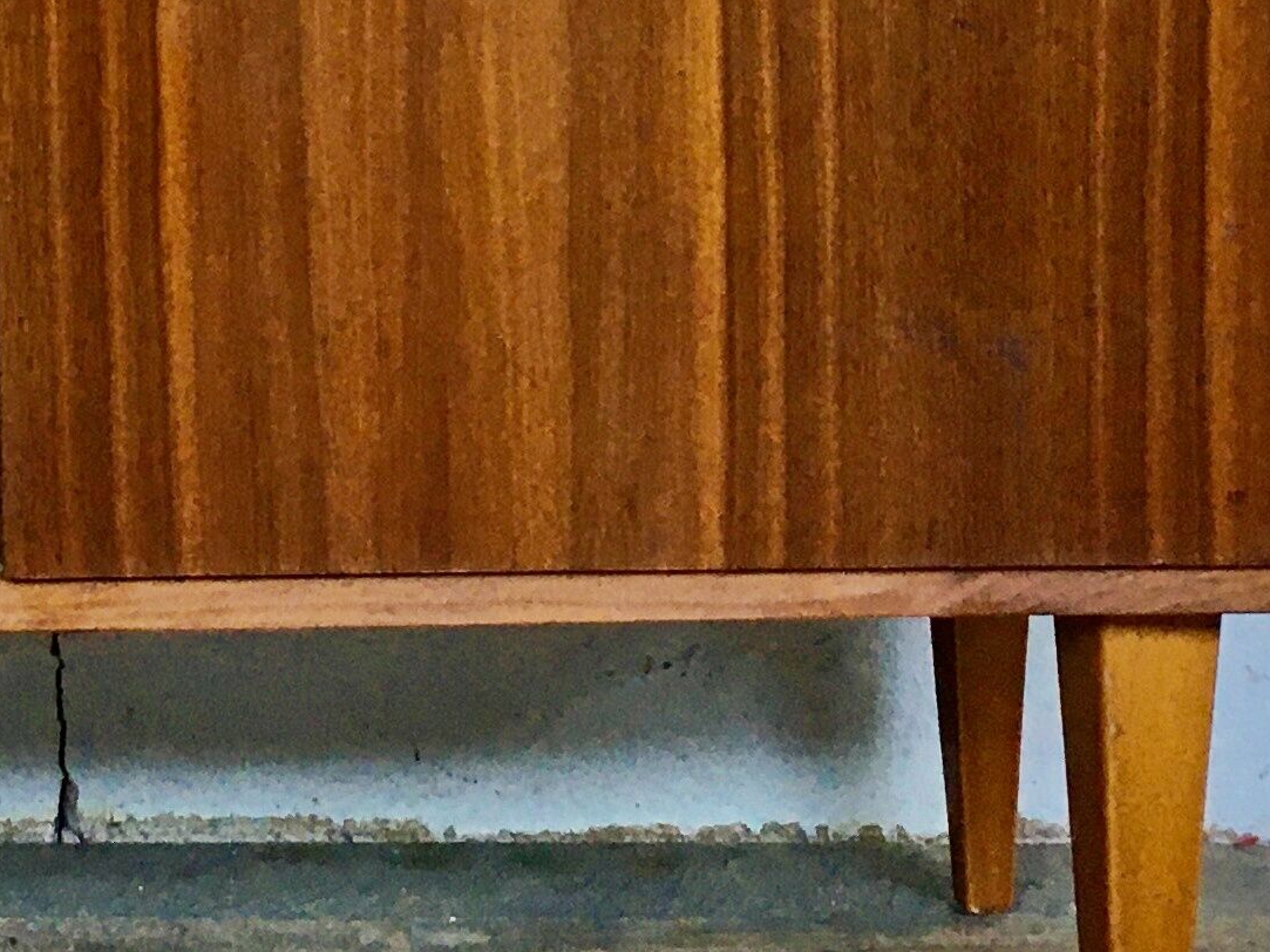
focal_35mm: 108
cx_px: 128
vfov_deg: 13.4
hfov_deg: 17.9
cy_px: -163
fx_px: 3962
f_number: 2.2
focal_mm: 4.15
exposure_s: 1/33
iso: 100
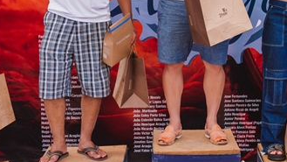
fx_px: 647
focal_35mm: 85
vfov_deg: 14.1
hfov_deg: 24.9
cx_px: 191
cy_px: 32
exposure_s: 1/500
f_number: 2.8
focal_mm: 24
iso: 640
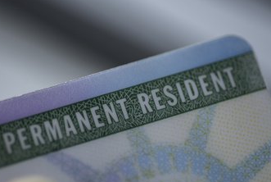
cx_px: 108
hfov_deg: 24.7
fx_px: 618
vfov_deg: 16.7
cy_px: 107
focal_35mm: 82
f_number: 4.2
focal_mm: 60
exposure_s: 1/800
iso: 200
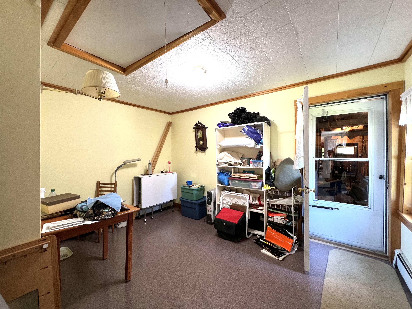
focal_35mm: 13
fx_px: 155
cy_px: 154
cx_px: 206
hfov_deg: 106.2
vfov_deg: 89.9
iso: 160
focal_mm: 1.57
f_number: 1.8
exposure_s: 1/60
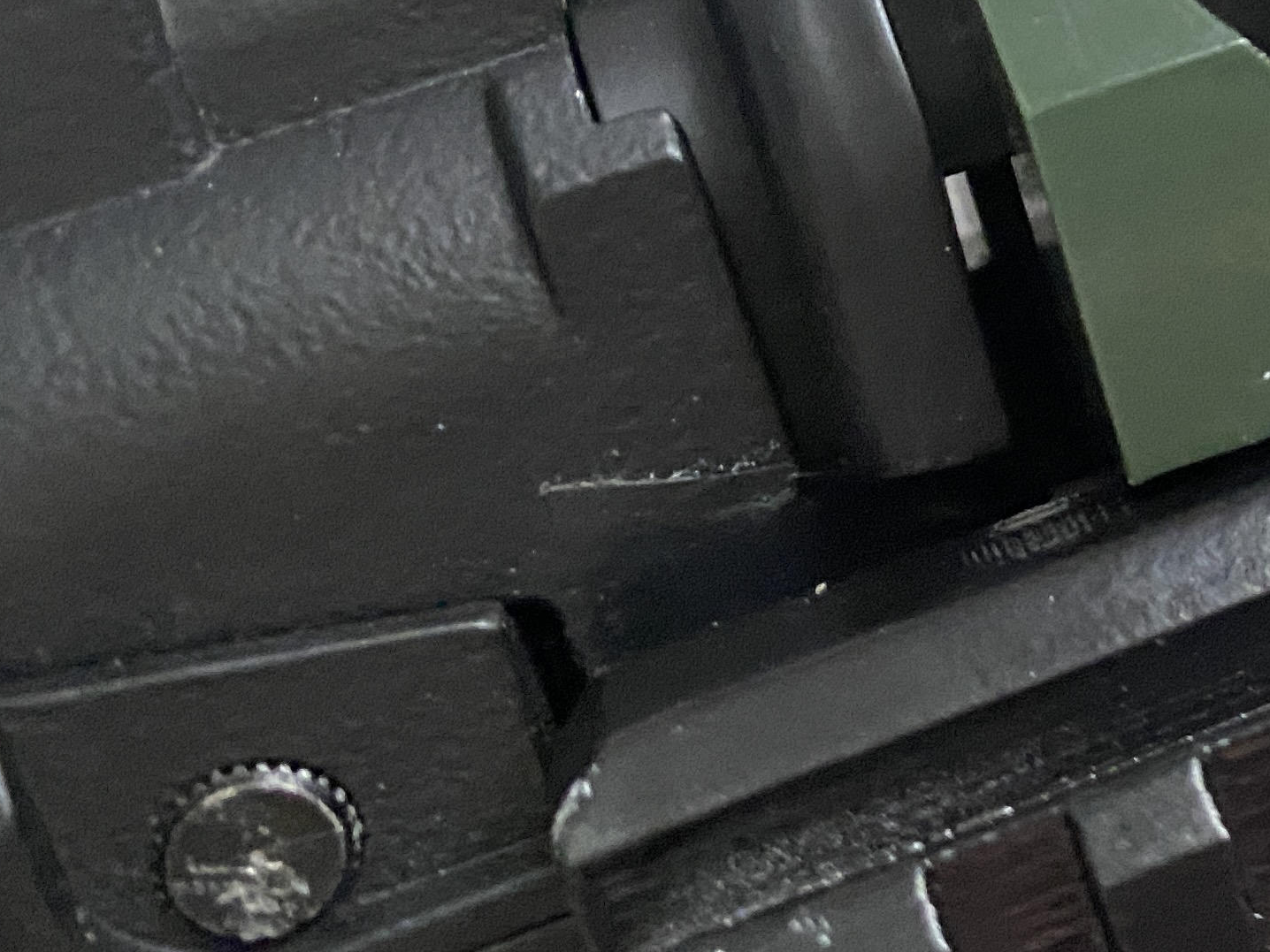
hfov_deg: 23.0
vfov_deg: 19.4
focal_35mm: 73
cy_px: -66
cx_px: 1756
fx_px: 2678
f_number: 1.8
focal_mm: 4.25
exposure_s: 1/60
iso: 400
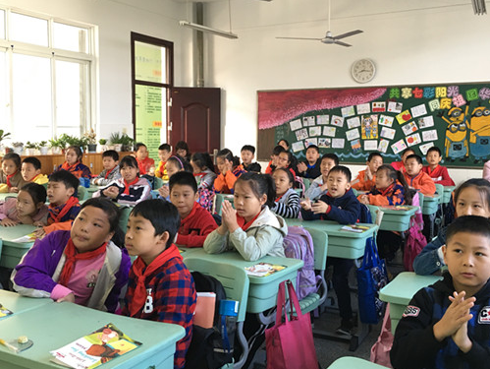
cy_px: 164
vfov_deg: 39.7
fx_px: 510
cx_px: 281
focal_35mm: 36
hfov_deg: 51.1
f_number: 2.2
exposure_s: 1/33
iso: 50
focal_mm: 4.15
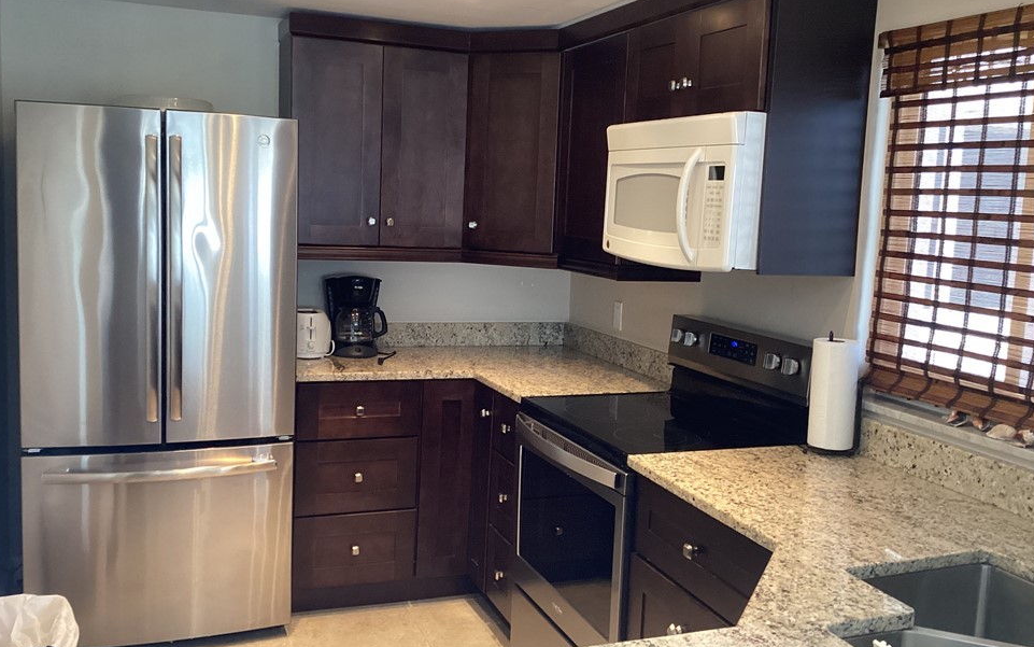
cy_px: 322
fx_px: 986
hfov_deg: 55.3
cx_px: 523
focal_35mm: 35
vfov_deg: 36.3
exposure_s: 1/60
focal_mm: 3.3
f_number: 2.4
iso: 250
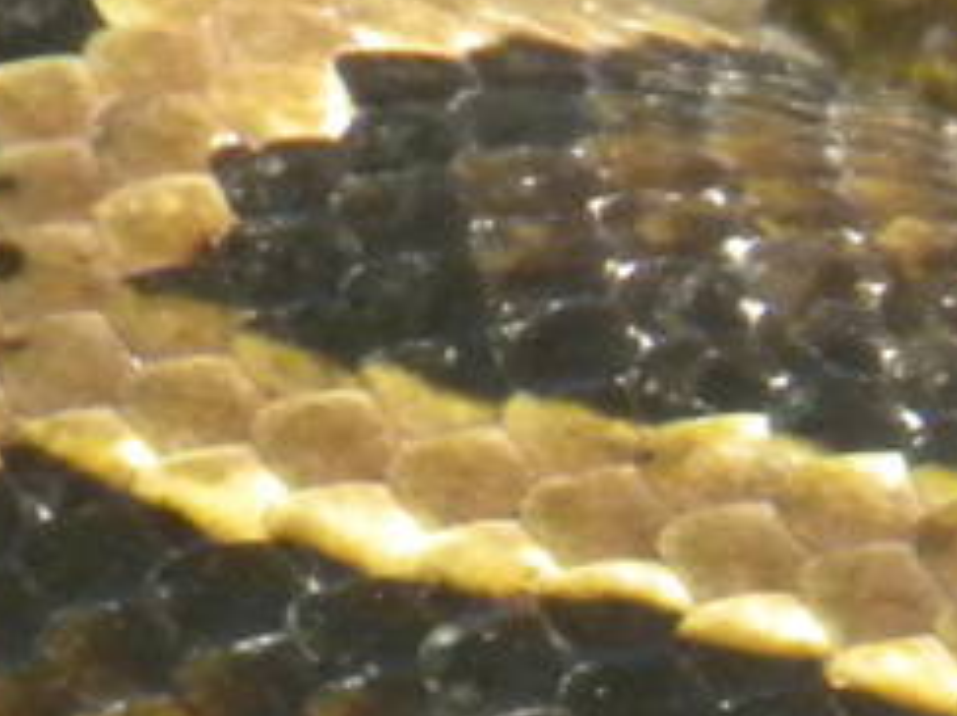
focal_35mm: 1270
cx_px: 1012
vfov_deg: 1.2
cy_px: 1385
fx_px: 35093
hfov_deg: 1.6
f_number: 5.2
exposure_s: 1/17.8
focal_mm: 34.9
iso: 400
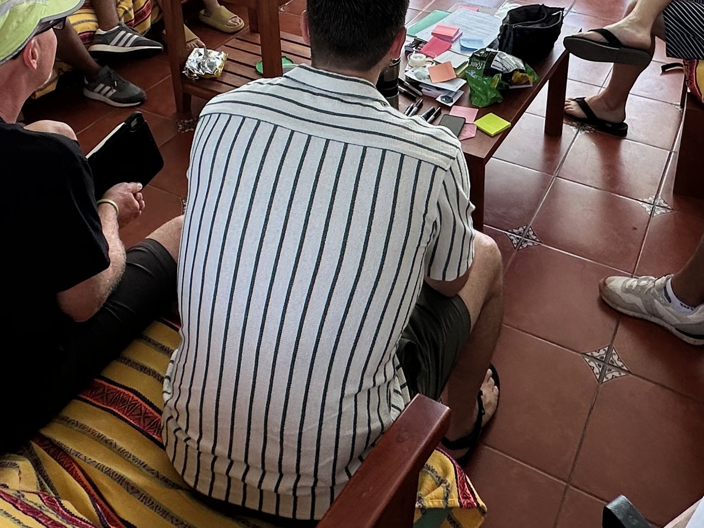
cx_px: 407
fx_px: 773
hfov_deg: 48.8
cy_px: -45
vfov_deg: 33.2
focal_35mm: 38
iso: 40
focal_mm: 2.22
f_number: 2.2
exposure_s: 1/102
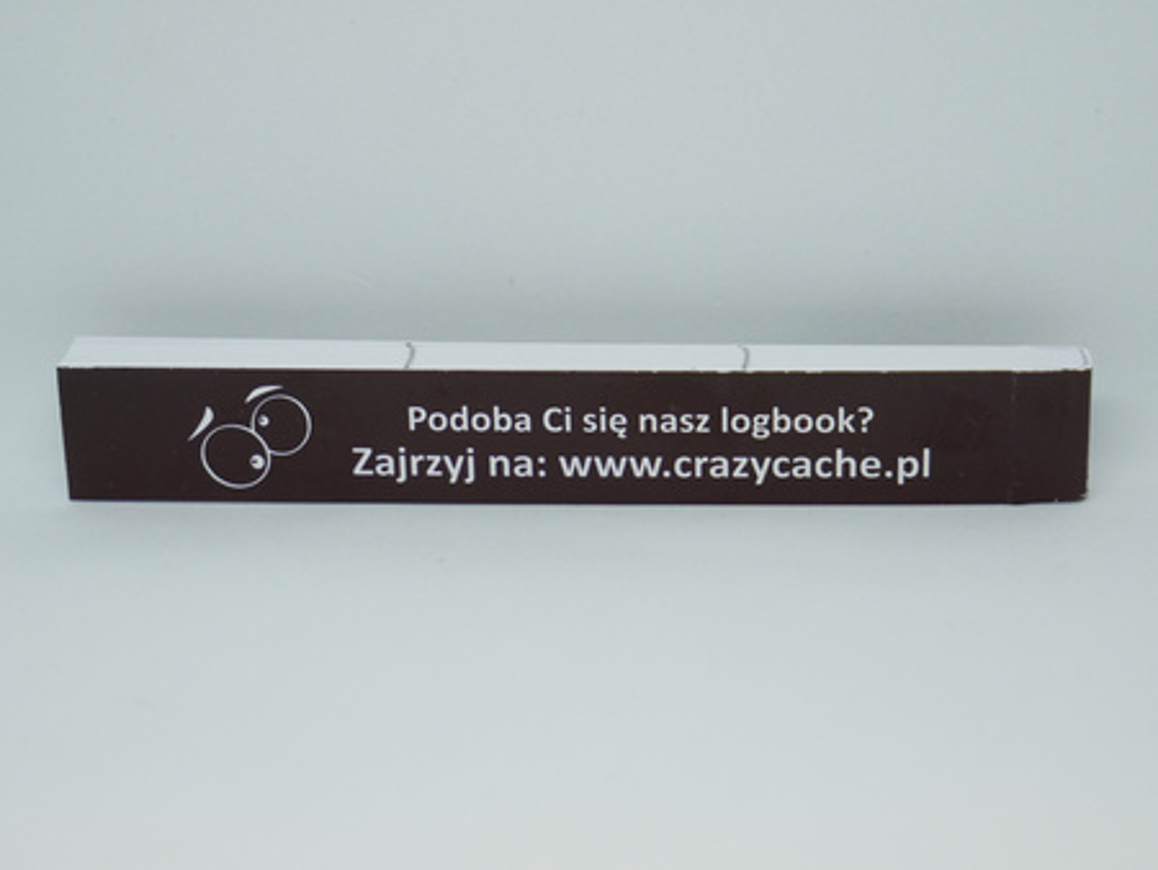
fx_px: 3481
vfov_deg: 14.2
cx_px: 579
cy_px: 435
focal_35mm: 104
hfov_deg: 18.9
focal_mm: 52
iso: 640
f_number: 5.6
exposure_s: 1/125
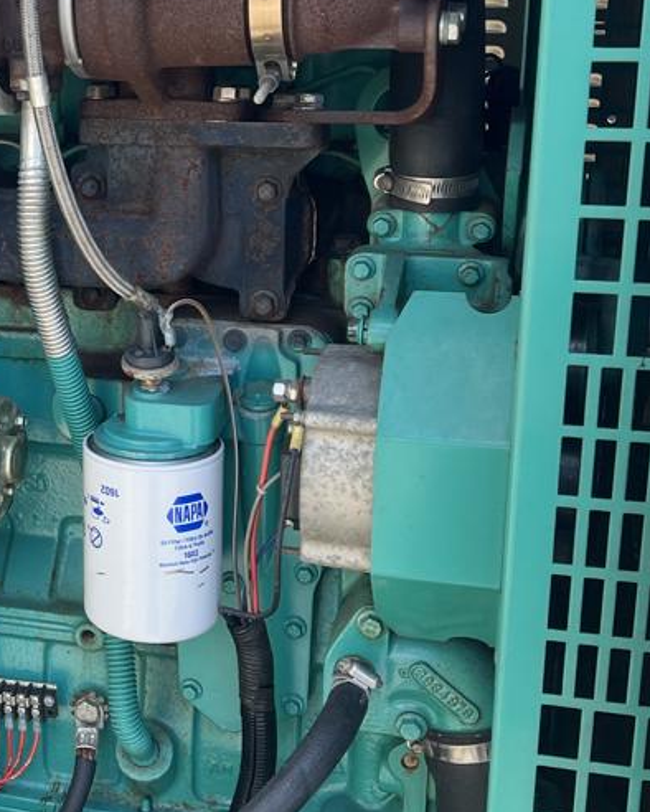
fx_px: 1586
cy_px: 343
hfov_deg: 22.3
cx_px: 3
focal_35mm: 66
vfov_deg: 28.7
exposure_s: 1/466
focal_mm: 5.7
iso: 50
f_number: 1.5
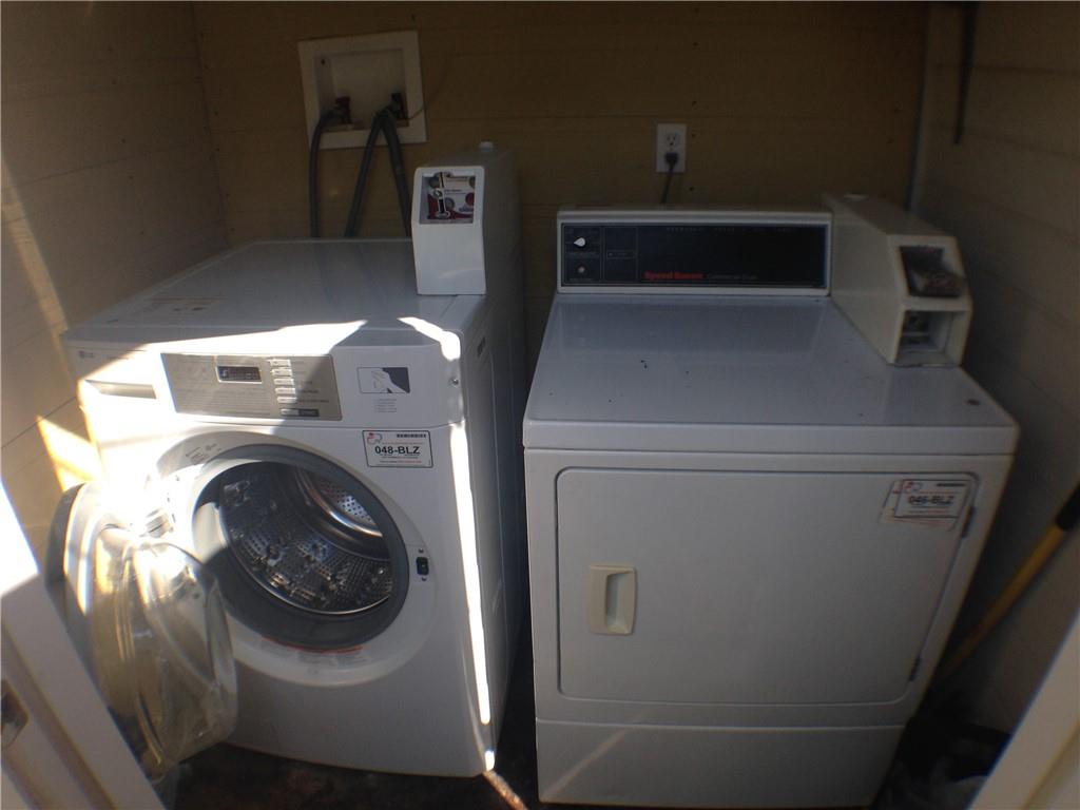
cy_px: 405
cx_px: 540
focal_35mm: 33
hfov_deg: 55.4
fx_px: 1030
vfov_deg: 42.9
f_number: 2.4
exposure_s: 1/414
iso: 50
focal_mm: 4.12
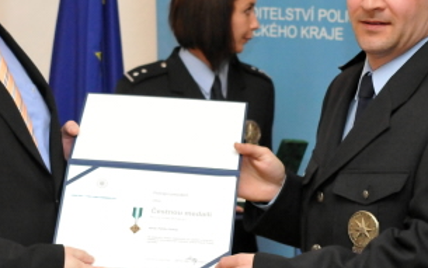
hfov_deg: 13.1
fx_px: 1867
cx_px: 167
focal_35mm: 160
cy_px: 105
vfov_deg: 8.2
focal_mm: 50
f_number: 3.5
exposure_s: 1/125
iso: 2500
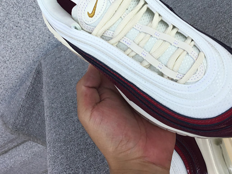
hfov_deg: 35.5
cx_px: 131
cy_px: 39
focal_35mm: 54
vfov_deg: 26.6
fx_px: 362
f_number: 2.4
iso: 25
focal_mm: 3.3
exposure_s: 1/403
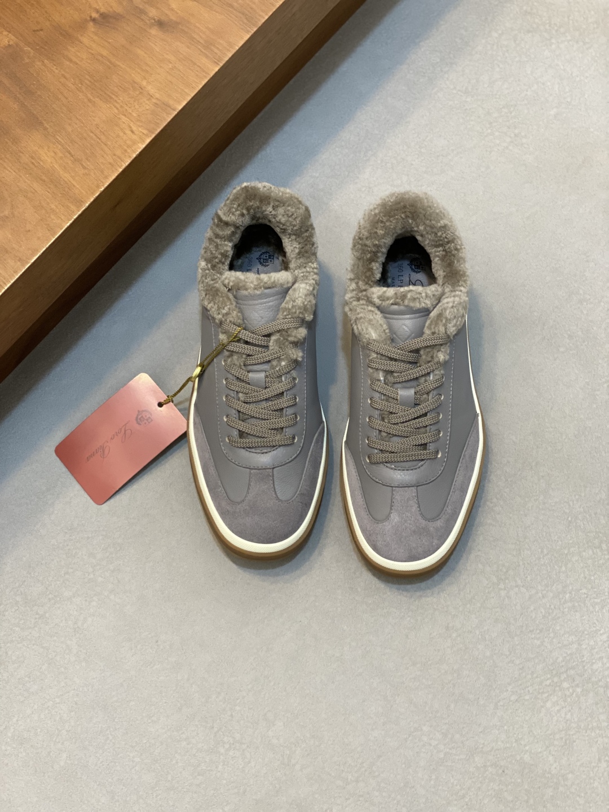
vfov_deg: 36.8
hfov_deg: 28.0
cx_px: 304
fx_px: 1220
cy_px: 406
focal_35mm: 52
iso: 200
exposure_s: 1/100
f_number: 2
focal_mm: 6
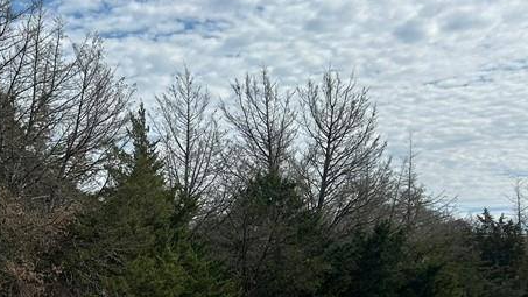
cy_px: 280
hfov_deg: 31.7
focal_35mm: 64
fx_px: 896
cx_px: 80
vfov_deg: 18.5
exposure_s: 1/6993
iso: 50
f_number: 1.5
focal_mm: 5.7
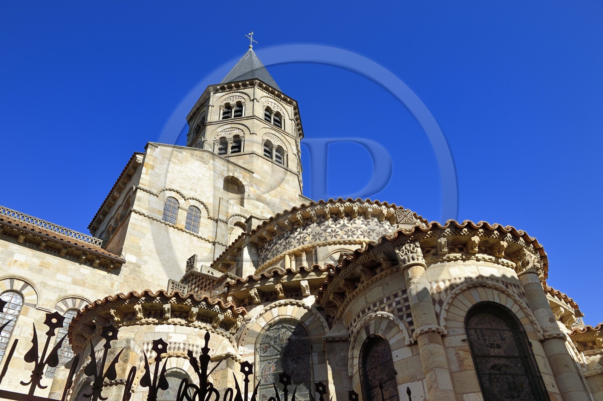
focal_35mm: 31
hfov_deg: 60.3
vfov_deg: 42.3
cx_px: 302
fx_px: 519
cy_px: 200
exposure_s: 1/250
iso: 200
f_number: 11
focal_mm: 31
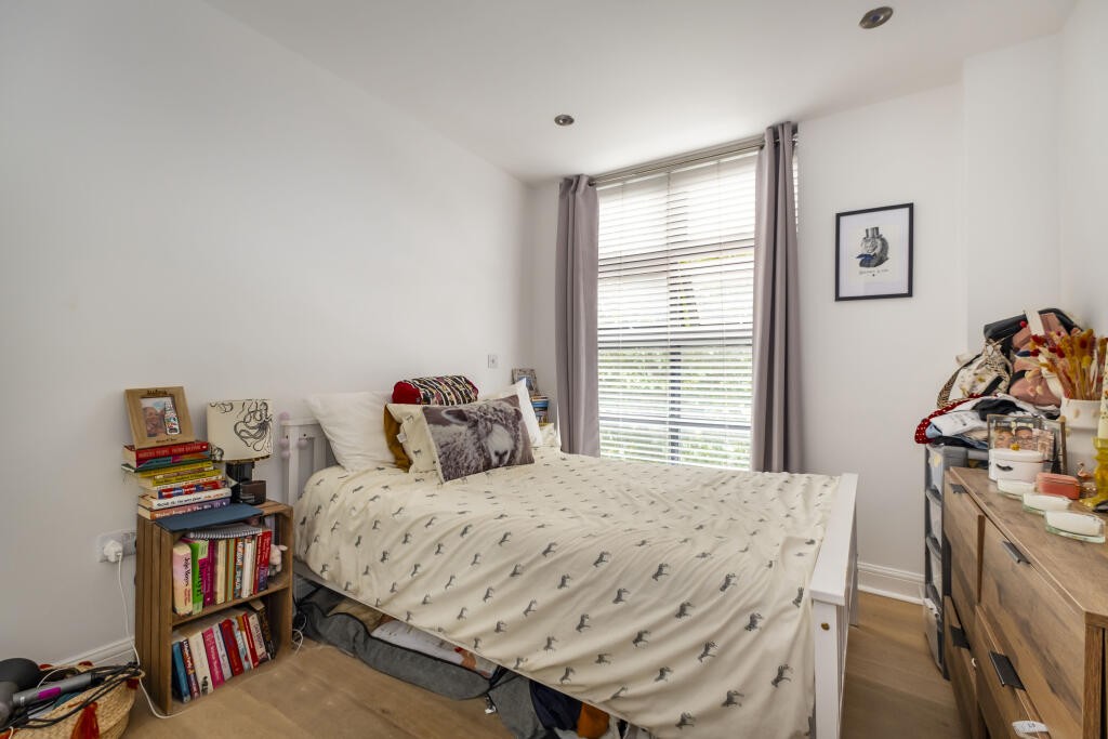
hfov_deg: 100.4
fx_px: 462
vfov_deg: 77.3
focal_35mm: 15
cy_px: 370
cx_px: 554
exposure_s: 1/45
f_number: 4
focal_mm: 10
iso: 500
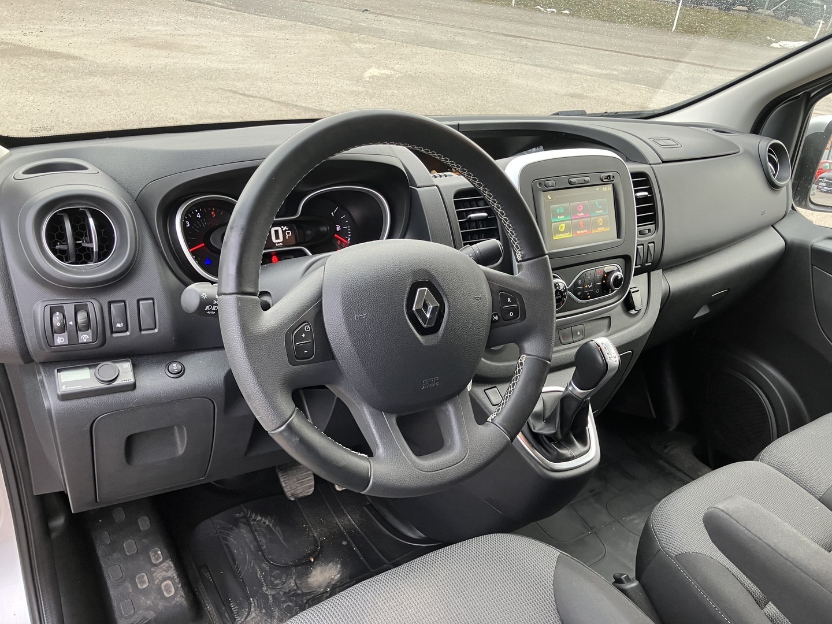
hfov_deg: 63.4
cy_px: 312
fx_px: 673
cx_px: 416
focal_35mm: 28
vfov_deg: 49.7
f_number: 1.8
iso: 100
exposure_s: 1/60
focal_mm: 3.99
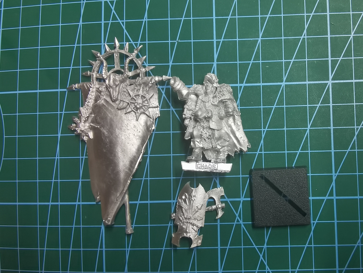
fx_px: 273
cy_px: 136
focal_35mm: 26
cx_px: 182
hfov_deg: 67.3
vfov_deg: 53.1
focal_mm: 2.26
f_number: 2.2
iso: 400
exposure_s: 1/25
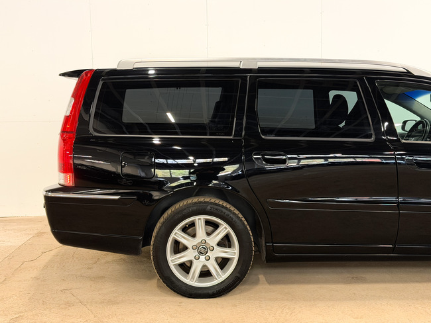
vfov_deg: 30.3
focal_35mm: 48
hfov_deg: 39.6
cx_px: 216
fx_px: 598
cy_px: 162
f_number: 1.8
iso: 200
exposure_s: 1/50
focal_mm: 6.76
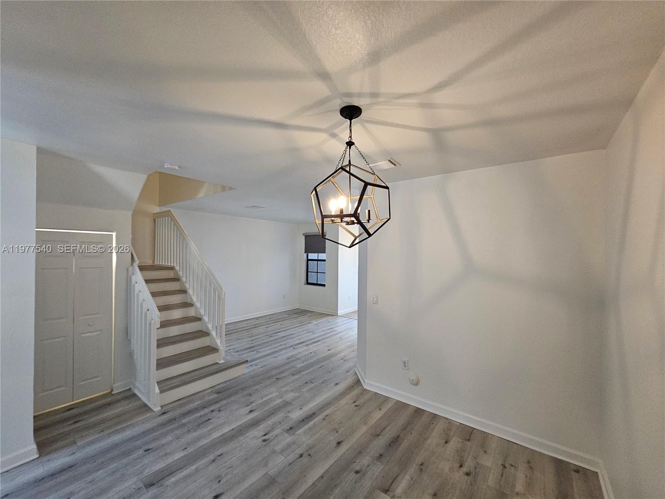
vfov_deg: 89.9
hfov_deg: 106.2
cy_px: 250
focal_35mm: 13
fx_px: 250
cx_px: 332
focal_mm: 2.2
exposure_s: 1/60
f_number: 2.2
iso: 400
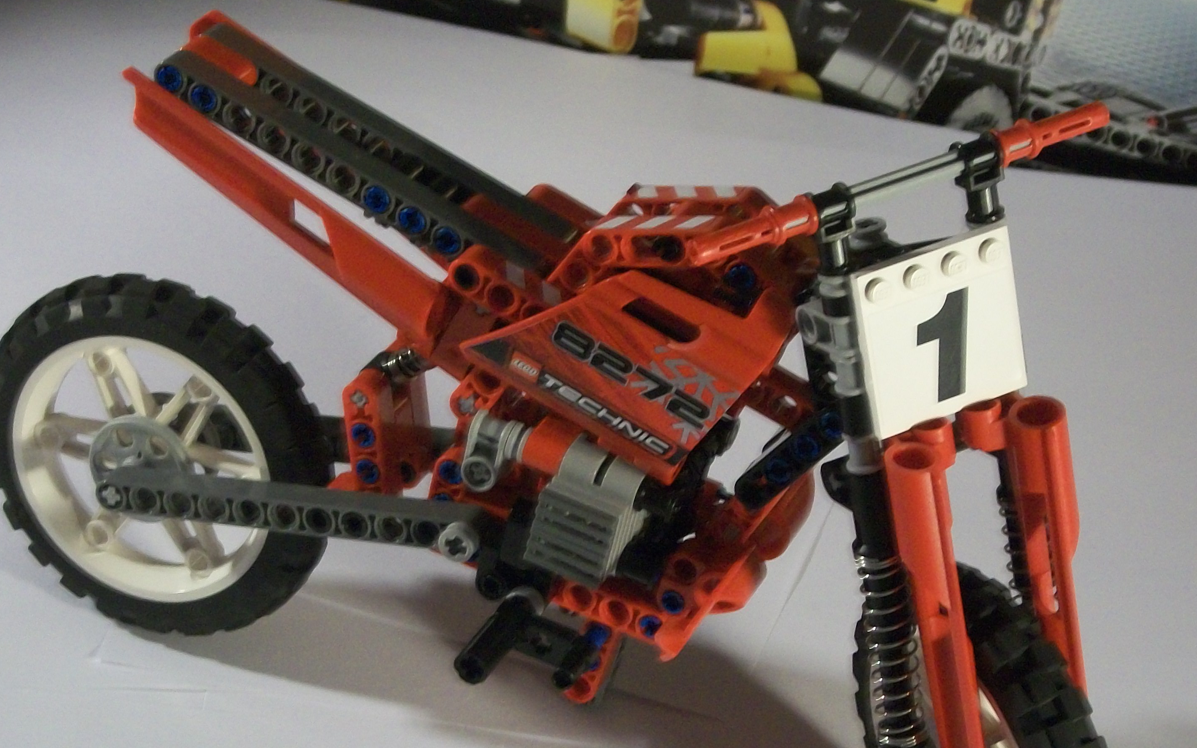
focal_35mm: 105
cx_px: 604
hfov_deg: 19.8
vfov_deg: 12.5
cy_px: 431
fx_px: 3425
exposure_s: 1/8
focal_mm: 13.7
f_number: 4.6
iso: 188
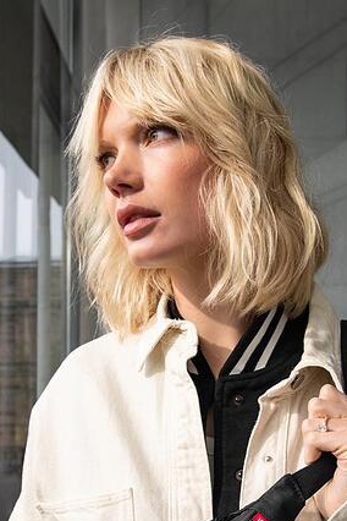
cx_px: 188
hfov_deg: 23.0
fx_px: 853
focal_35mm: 59
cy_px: 452
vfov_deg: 32.5
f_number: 7.1
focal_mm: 29
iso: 640
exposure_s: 1/200
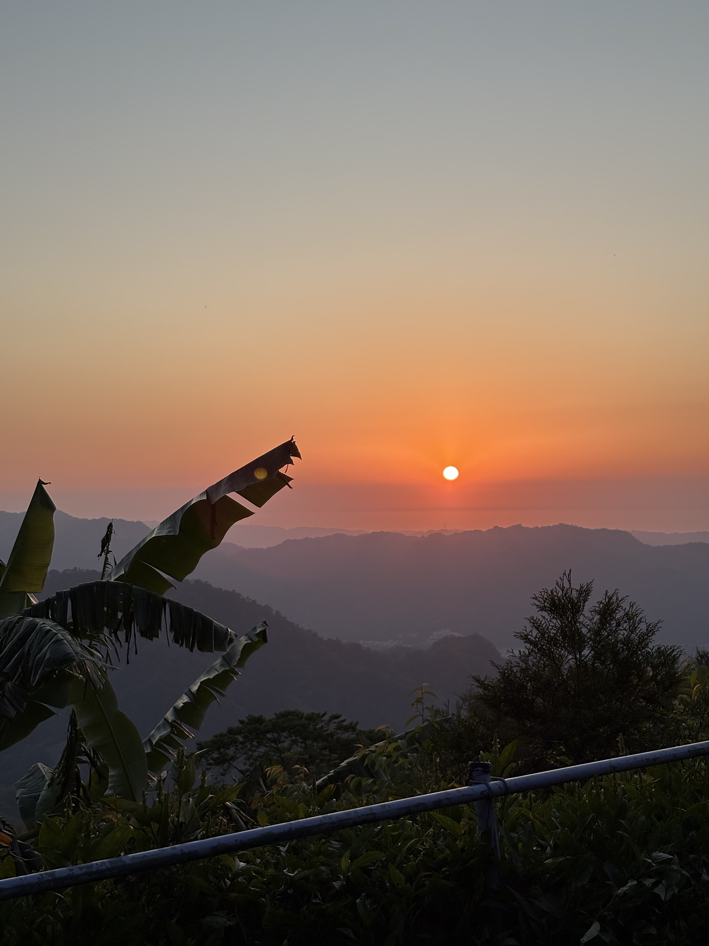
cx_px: 354
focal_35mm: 52
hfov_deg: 28.0
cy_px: 473
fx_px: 1420
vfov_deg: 36.8
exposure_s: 1/907
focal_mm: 5.96
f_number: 1.6
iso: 32
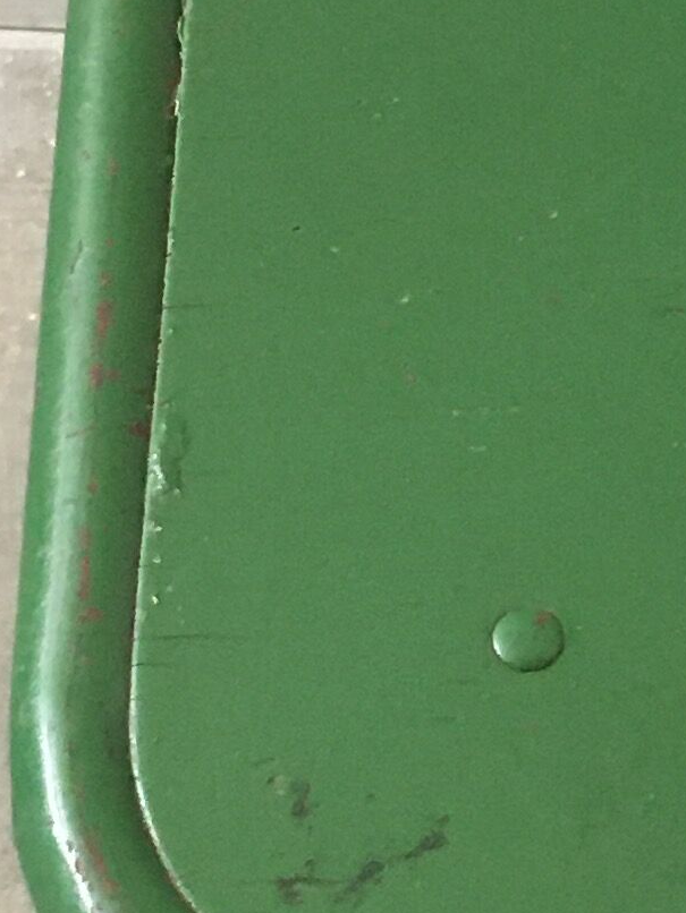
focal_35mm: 145
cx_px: 929
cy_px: 466
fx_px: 3829
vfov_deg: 13.6
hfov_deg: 10.0
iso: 200
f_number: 2.2
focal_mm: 4.15
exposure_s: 1/33
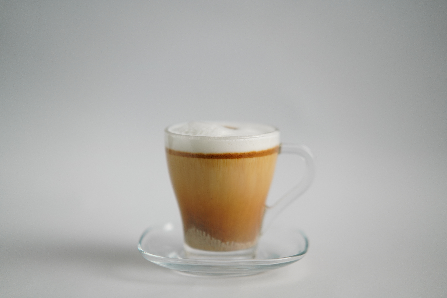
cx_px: 224
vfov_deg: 16.1
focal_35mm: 85
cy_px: 149
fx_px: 1055
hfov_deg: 23.9
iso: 400
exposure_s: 1/500
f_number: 1.8
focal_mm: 85
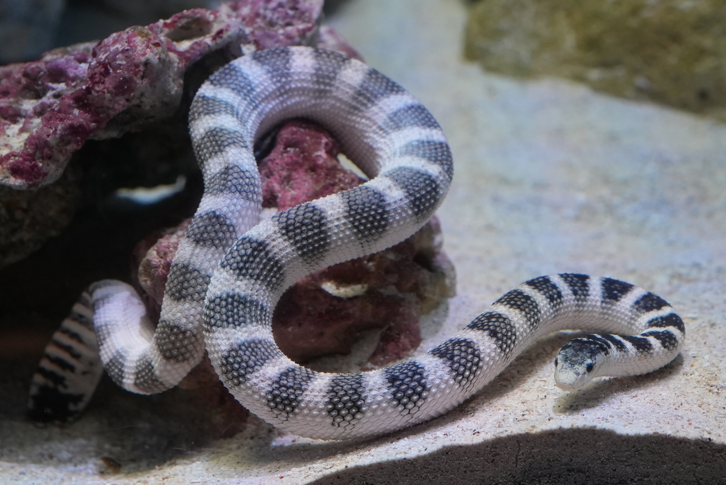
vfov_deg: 27.0
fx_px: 1009
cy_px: 242
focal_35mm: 50
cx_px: 363
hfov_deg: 39.6
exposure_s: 1/125
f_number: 4.5
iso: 4000
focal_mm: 50
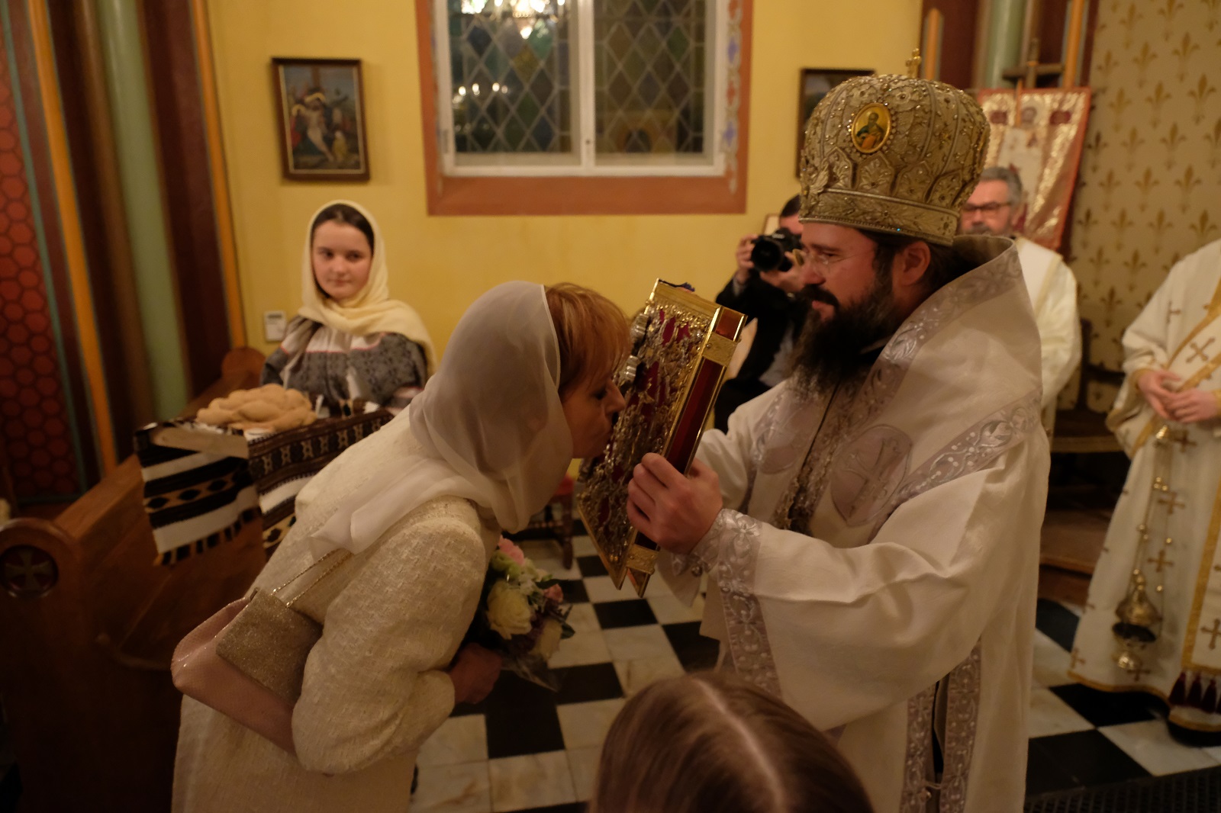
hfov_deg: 73.8
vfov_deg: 53.1
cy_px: 406
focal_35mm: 24
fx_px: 814
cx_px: 610
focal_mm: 16
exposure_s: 1/50
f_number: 2.8
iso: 5000
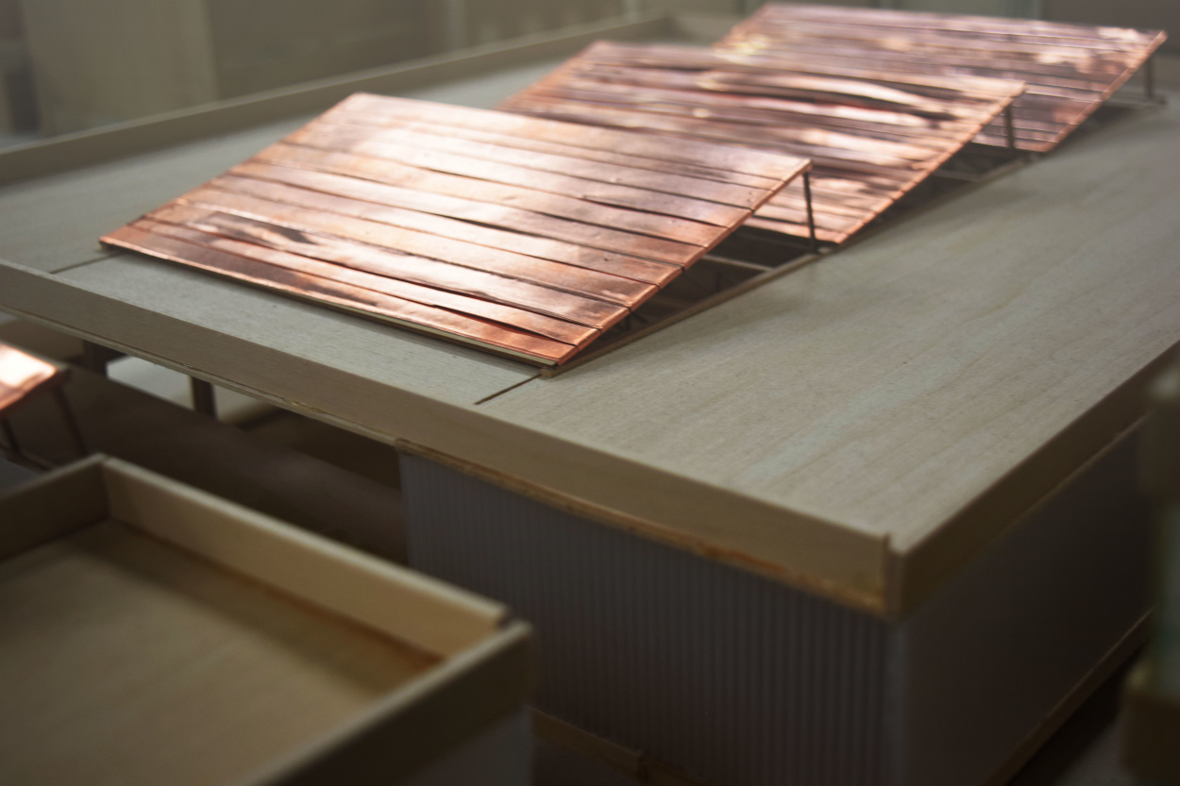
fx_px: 1573
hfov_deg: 41.1
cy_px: 393
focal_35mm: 48
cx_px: 590
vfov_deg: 28.1
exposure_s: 1/60
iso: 500
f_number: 4.5
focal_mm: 32
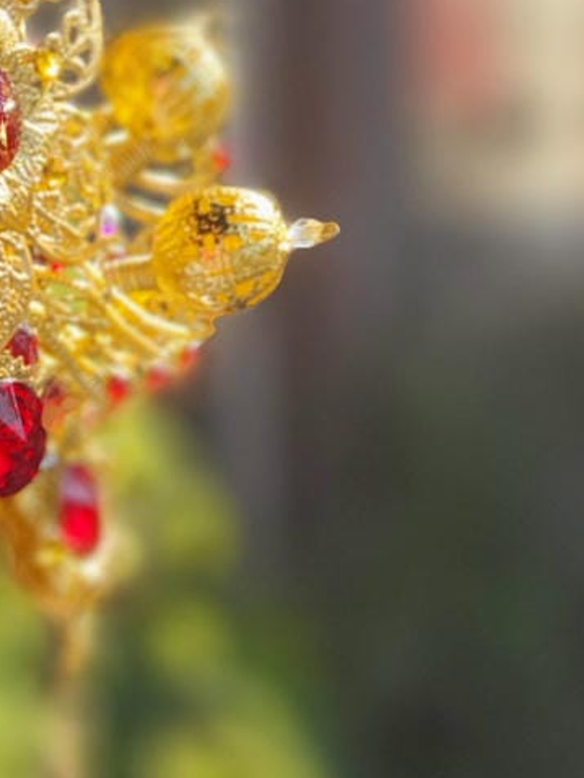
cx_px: -272
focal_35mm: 87
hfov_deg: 15.7
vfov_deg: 22.4
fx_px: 1955
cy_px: 498
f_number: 1.8
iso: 40
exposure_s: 1/1641
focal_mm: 5.4
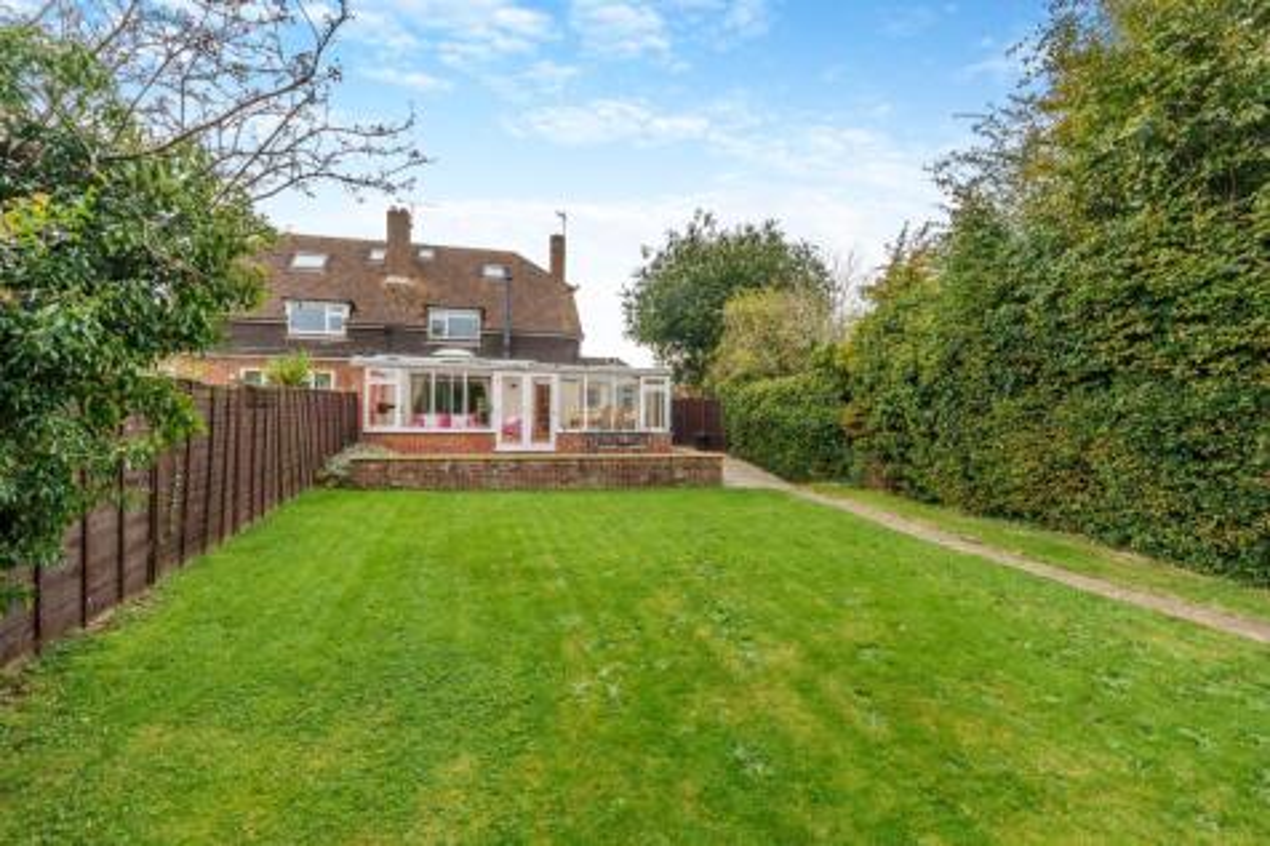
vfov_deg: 73.7
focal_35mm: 16
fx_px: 564
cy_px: 423
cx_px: 635
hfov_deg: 96.8
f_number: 13
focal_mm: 16
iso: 80
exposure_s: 1/8
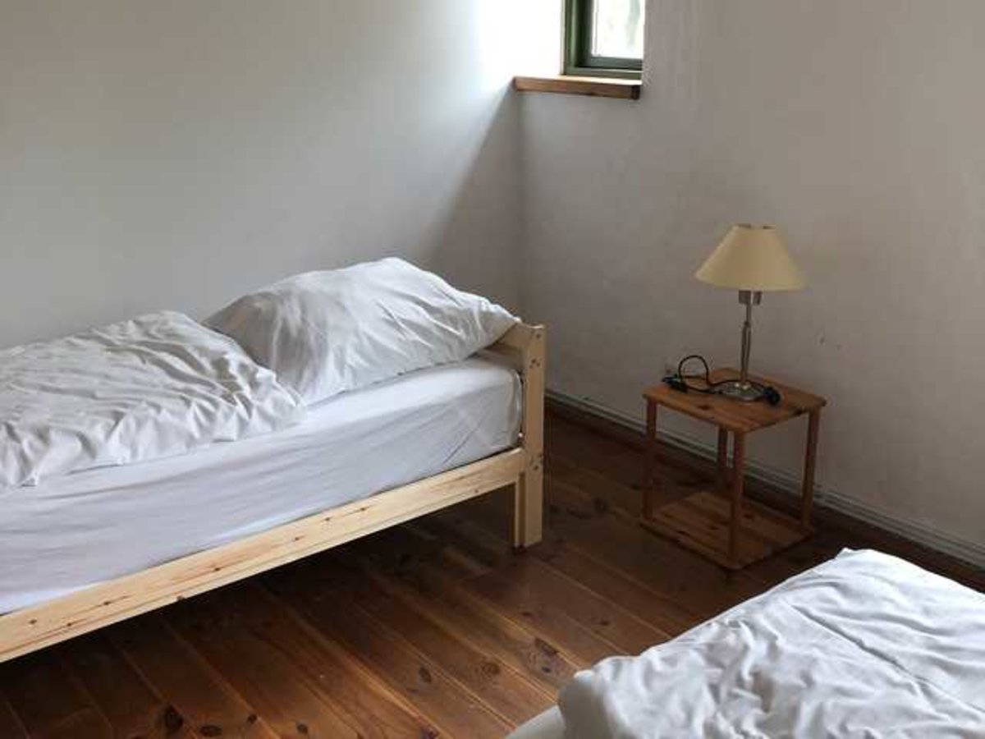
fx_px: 797
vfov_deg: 49.7
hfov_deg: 63.4
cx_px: 492
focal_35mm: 28
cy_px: 370
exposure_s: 1/15
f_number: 1.8
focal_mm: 3.99
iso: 40
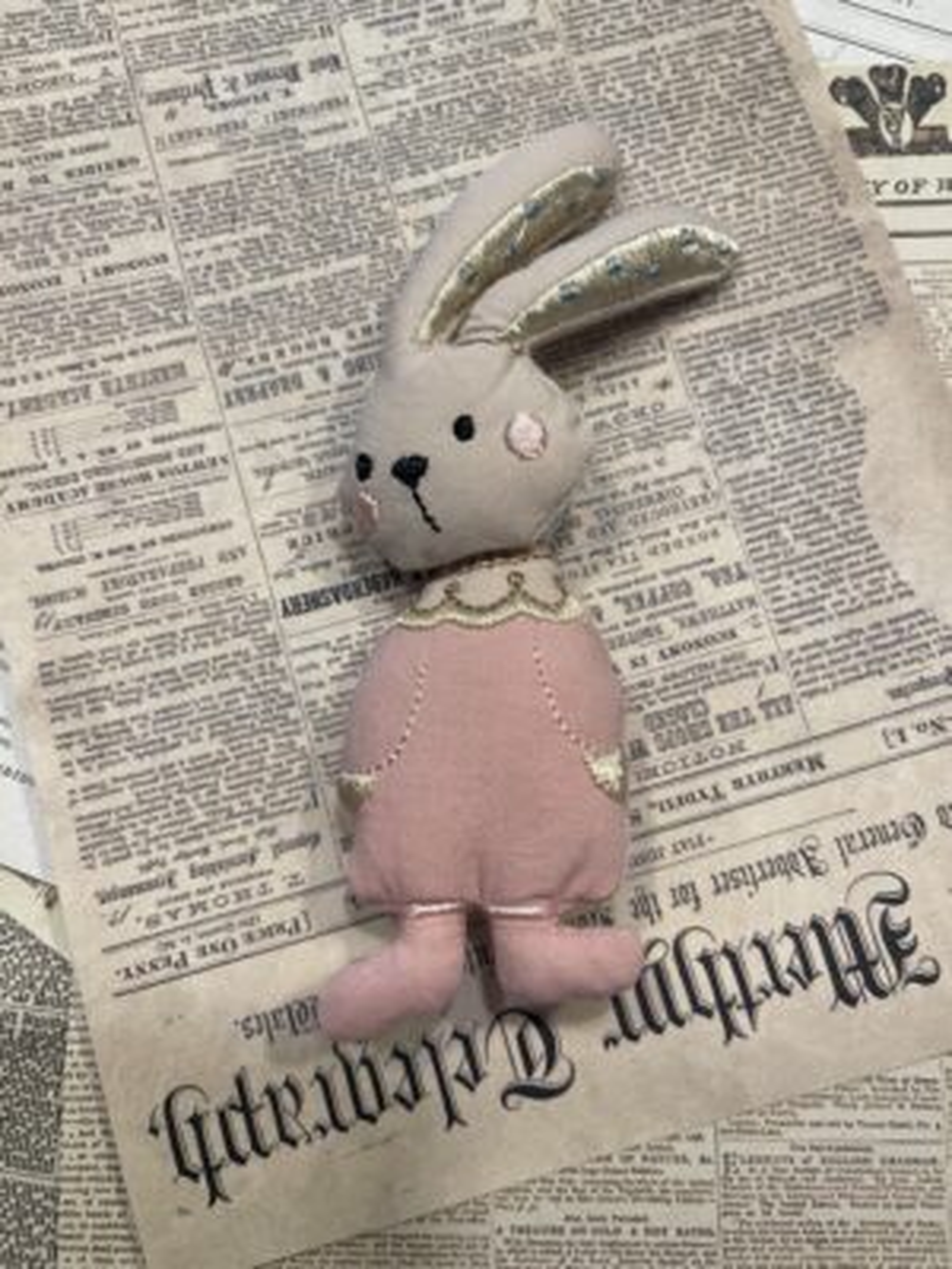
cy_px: 634
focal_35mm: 25
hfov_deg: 54.9
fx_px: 917
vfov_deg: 69.4
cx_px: 476
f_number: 1.6
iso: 125
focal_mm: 5.1
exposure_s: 1/100
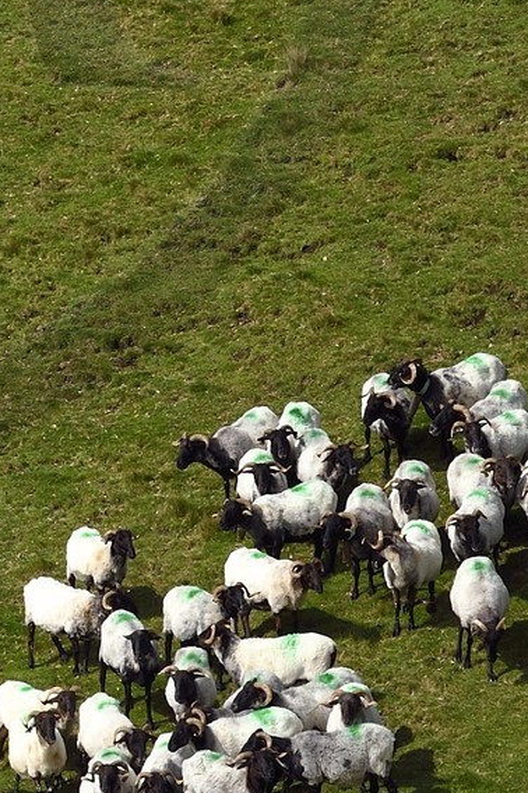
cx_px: -256
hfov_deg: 2.9
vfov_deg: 4.4
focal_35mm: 465
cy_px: -168
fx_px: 10242
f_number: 14
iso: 200
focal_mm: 110
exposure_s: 1/250
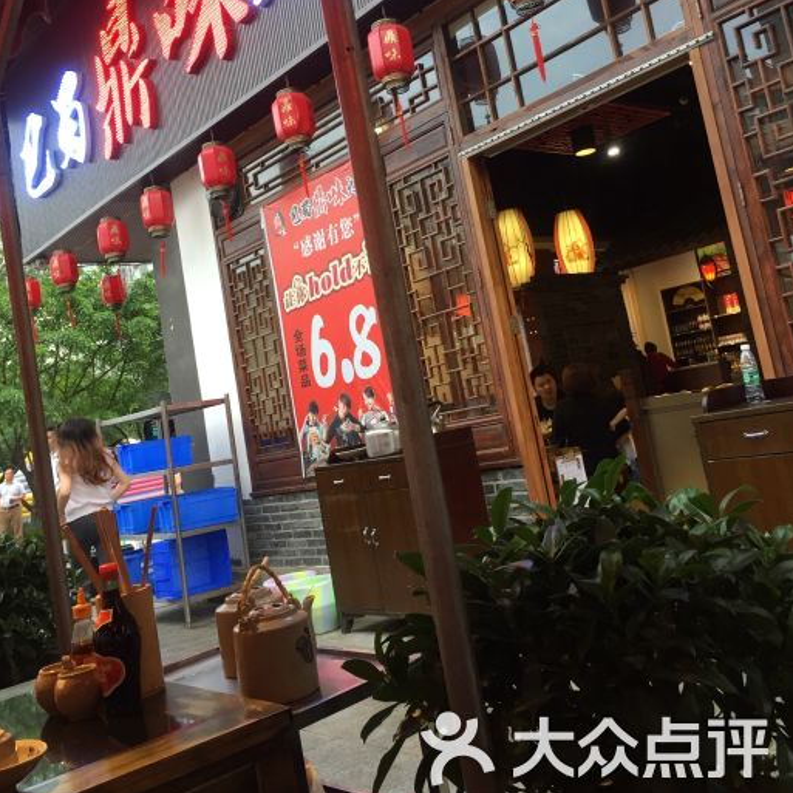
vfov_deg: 46.7
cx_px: 403
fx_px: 907
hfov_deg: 47.2
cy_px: 288
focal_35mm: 35
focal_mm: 4.15
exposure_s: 1/33
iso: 32
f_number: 2.2
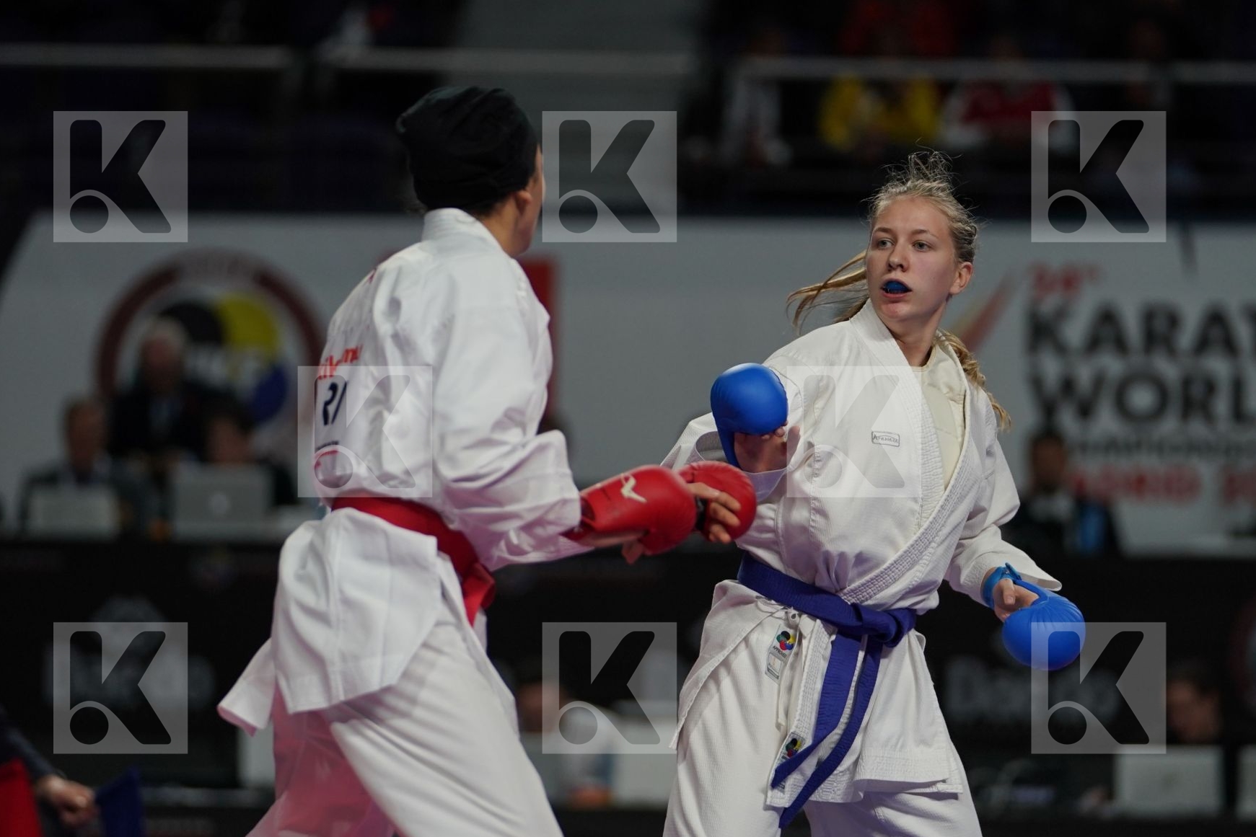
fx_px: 8583
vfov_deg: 5.6
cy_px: 432
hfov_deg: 8.4
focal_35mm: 246
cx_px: 610
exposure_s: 1/1000
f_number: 2.8
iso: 800
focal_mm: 159
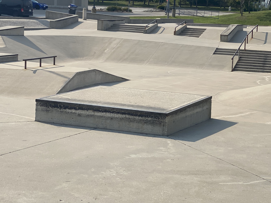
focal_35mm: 79
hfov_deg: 24.7
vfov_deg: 18.6
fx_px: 618
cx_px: 159
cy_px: 65
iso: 20
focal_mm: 6
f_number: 2
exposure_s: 1/2660
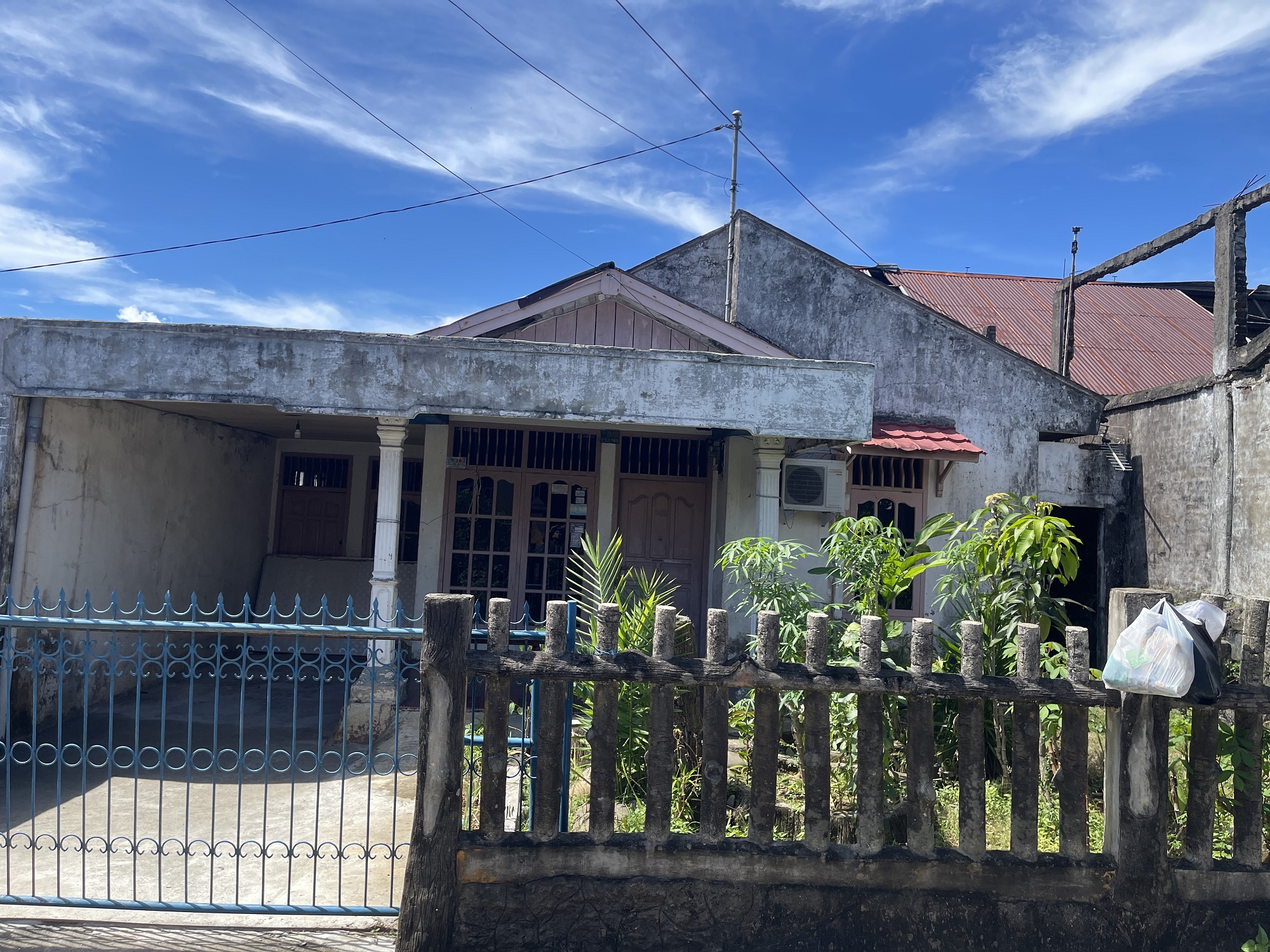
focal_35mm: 25
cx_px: 635
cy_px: 476
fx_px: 917
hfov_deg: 69.4
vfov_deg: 54.9
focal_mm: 5.1
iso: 32
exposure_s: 1/2083
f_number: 1.6
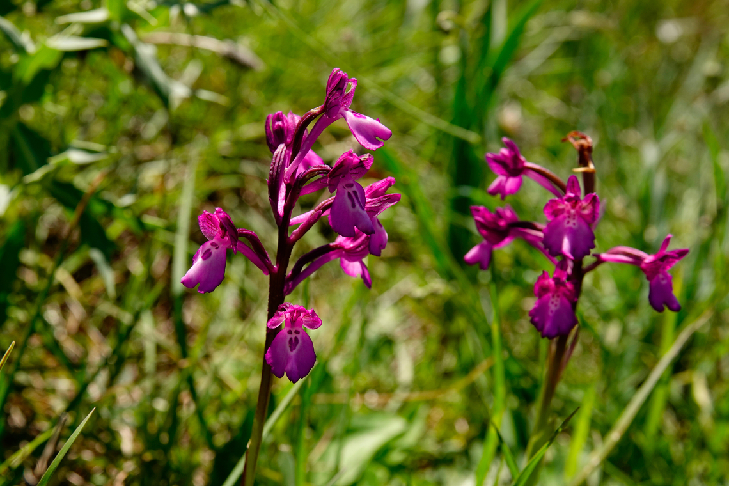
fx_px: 1012
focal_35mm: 50
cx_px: 364
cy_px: 243
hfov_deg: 39.6
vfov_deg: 27.0
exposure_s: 1/640
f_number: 4
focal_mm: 18.21
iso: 100
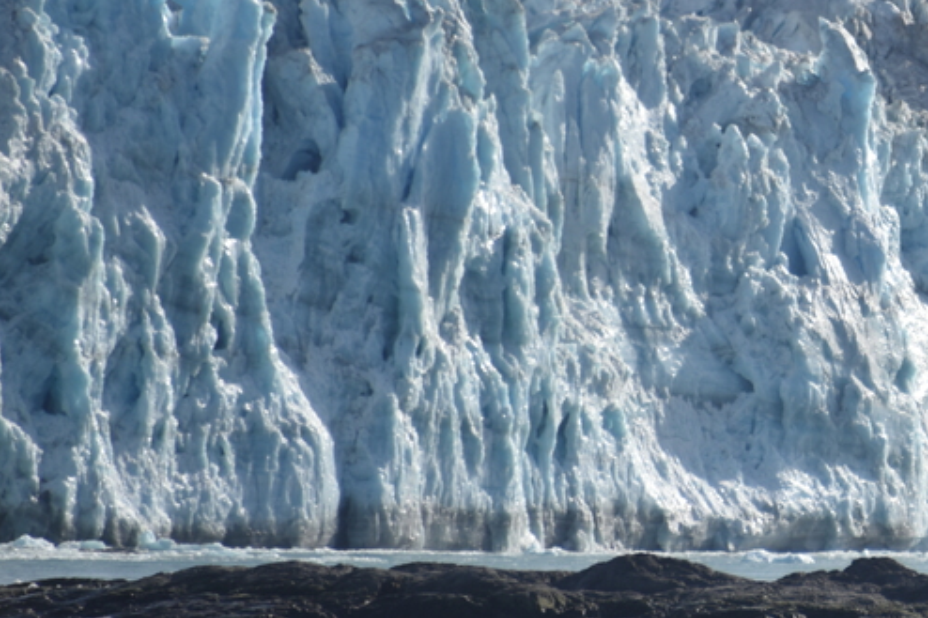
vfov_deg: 1.8
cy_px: 107
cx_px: 1118
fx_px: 20047
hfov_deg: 2.6
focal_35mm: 778
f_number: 6.3
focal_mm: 300
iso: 100
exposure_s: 1/640
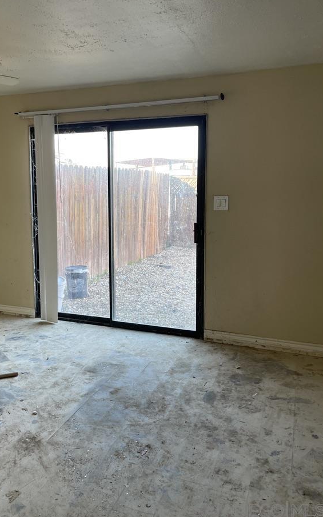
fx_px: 423
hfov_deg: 41.3
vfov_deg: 62.8
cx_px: 111
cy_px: 231
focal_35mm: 30
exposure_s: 1/121
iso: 50
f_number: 1.6
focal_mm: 5.1
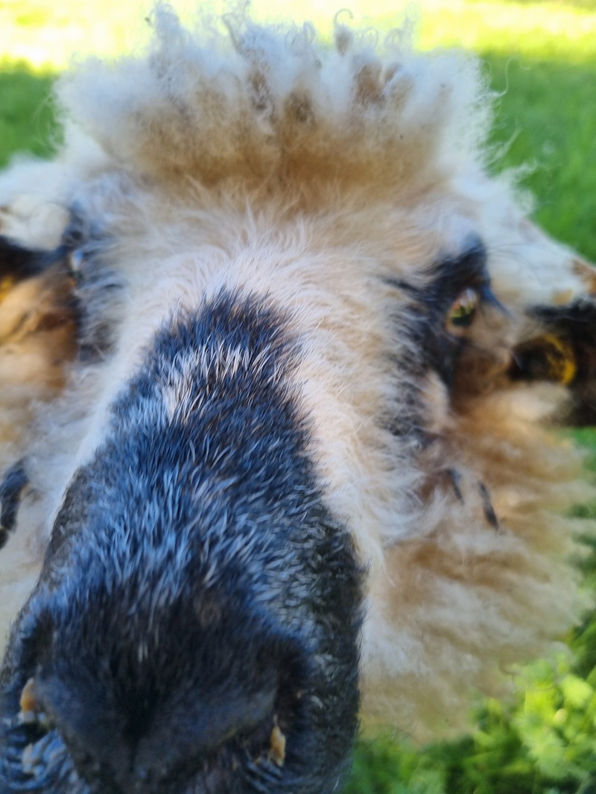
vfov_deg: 67.3
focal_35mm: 26
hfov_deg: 53.1
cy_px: 397
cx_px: 298
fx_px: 597
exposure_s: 1/196
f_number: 1.8
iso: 50
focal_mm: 5.4
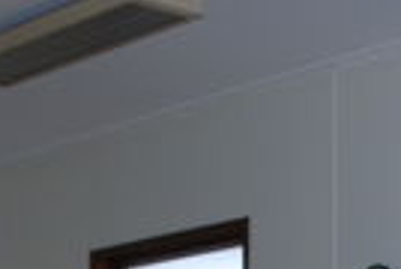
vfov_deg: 9.0
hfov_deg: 14.1
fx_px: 1596
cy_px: 568
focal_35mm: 143
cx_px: 401
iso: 200
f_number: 3.8
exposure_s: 1/60
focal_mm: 20
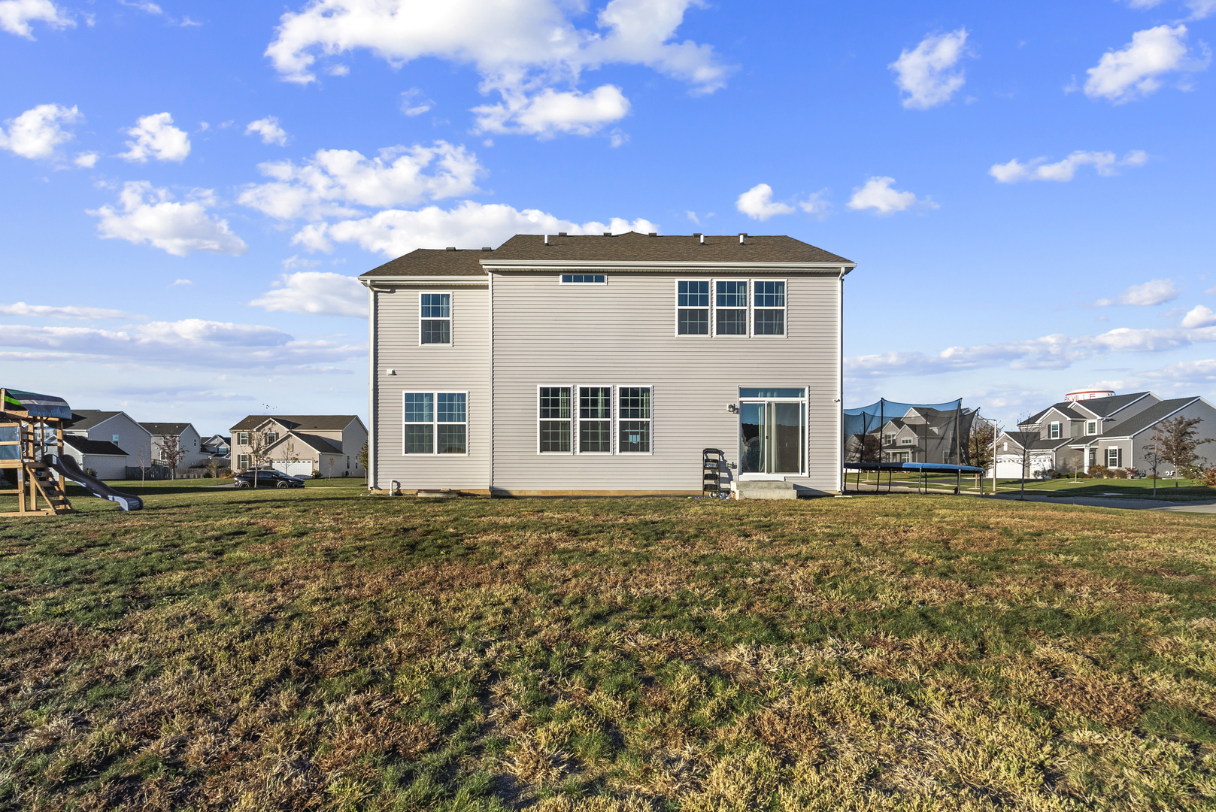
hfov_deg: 90.0
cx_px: 608
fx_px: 608
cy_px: 406
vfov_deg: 67.5
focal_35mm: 18
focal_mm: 18
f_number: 8
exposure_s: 1/15
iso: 640
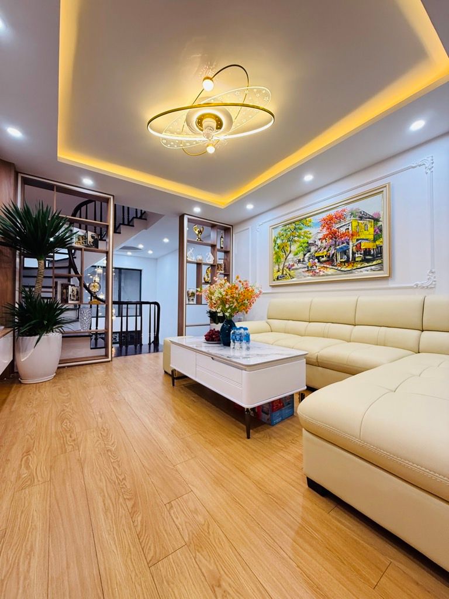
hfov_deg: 85.7
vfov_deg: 102.1
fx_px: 242
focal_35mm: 14
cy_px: 300
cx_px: 224
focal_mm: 2.22
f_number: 2.2
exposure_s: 1/100
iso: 250
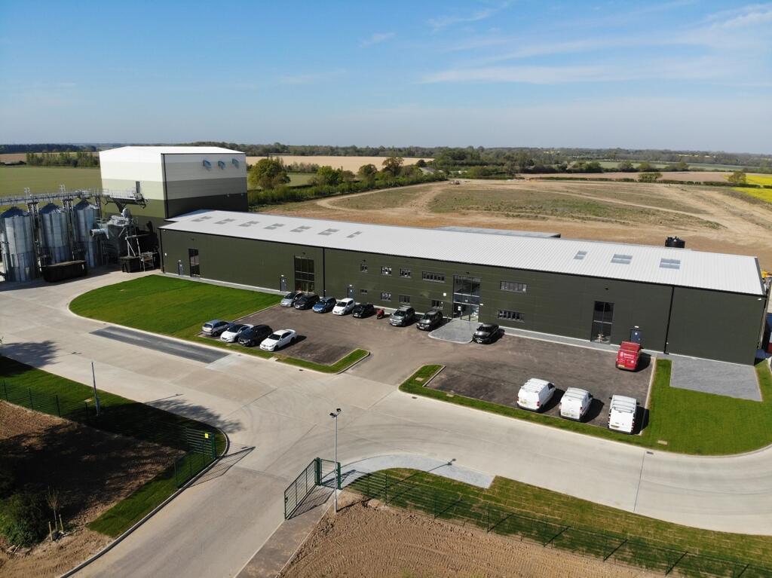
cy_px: 289
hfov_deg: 71.6
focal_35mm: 24
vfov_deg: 56.8
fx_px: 535
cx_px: 386
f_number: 2.8
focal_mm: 4.5
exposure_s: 1/1272
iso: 100
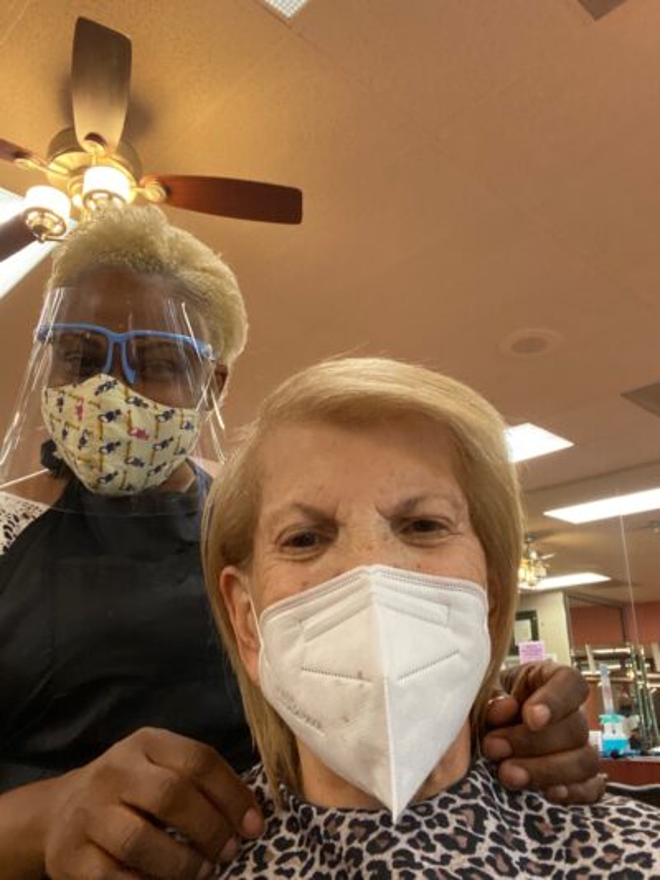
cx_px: 330
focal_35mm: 30
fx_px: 762
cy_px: 440
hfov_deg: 46.8
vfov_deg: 60.0
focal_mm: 2.71
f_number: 2.2
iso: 250
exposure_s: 1/60
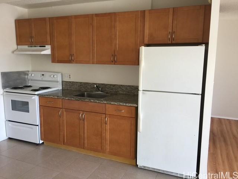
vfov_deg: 48.2
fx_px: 199
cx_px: 119
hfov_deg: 61.7
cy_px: 90
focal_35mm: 29
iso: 50
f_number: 2.2
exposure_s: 1/30
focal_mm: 4.15
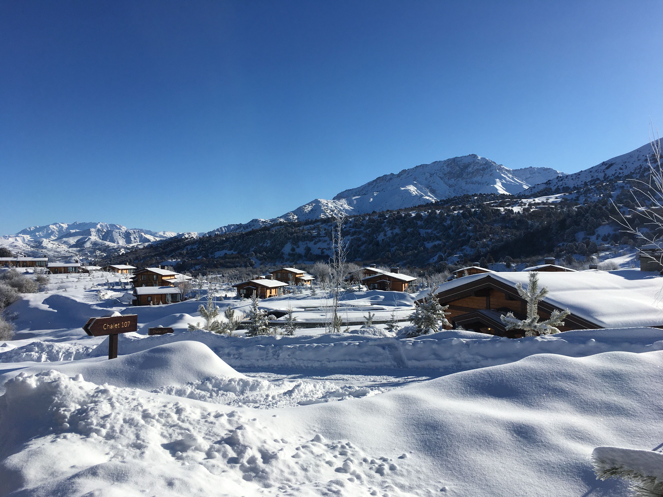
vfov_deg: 48.2
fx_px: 555
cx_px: 332
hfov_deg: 61.7
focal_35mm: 29
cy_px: 248
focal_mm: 4.15
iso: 25
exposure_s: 1/4049
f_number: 2.2
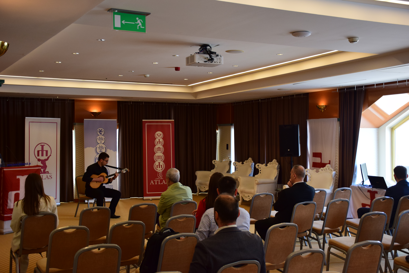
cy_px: 136
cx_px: 204
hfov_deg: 43.6
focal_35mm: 45
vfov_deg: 29.9
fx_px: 511
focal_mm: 30
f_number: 5
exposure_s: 1/80
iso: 800
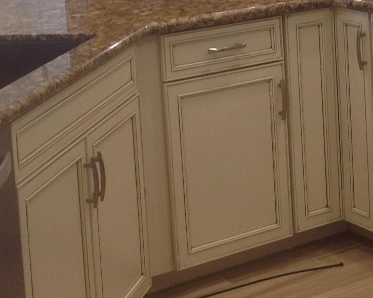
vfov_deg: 12.7
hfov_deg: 15.8
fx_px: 1324
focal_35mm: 120
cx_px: 357
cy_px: 25
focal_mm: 4.28
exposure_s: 1/20
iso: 50
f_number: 2.4
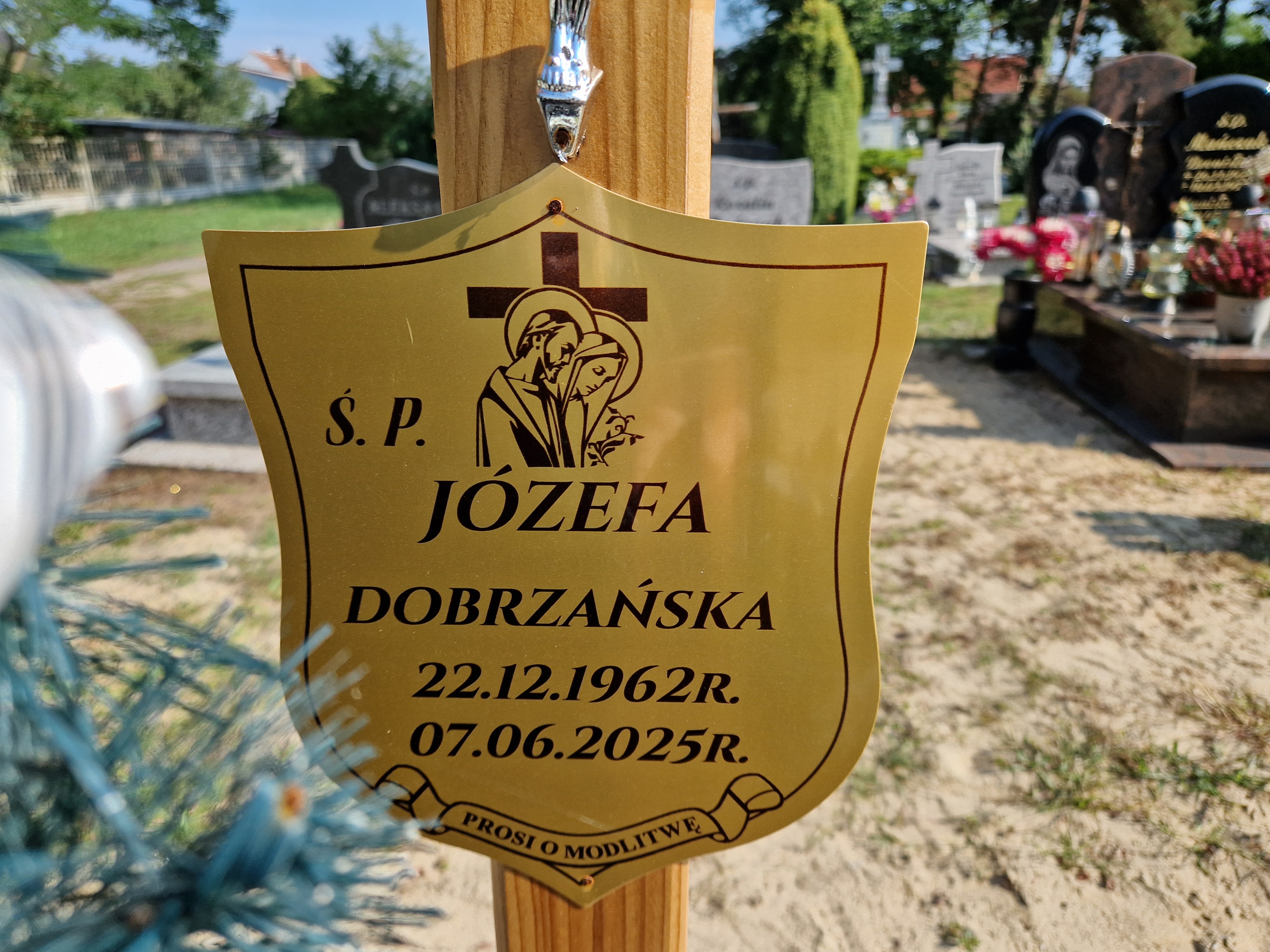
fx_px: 844
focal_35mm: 23
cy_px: 476
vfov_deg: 58.9
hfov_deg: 73.9
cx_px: 635
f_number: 1.8
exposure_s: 1/950
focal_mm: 5.4
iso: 50
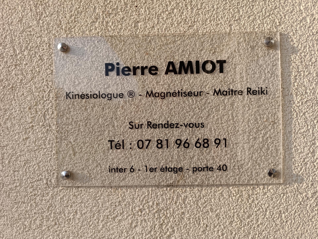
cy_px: 120
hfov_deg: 73.9
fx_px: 212
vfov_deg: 59.0
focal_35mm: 23
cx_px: 159
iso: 50
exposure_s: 1/329
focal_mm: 6.14
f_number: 1.6
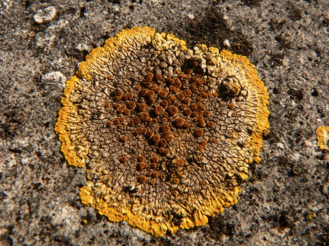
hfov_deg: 51.4
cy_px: 123
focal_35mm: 36
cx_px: 164
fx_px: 342
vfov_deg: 39.7
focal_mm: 6
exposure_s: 1/200
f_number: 8
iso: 80
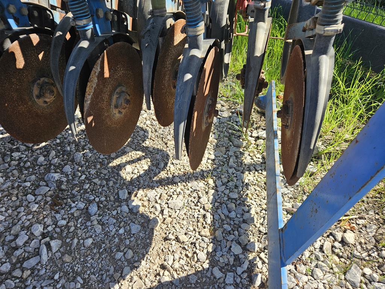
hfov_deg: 73.9
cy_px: 144
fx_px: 256
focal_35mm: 23
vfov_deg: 58.9
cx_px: 192
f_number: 1.8
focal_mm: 5.4
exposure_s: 1/719
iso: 40
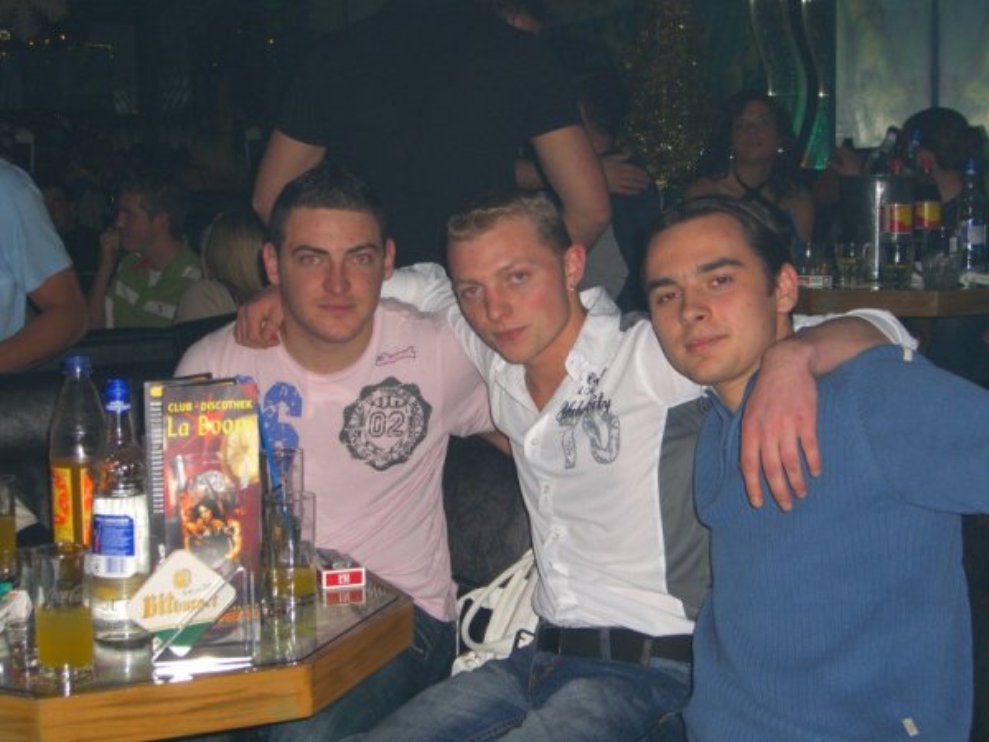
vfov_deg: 25.7
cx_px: 494
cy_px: 371
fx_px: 1629
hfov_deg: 33.8
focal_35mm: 57
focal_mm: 11.8
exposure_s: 1/60
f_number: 3.6
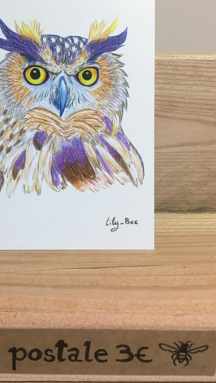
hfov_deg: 29.4
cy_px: 168
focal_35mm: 40
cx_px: 62
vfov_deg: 50.4
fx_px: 407
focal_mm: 4.15
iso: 32
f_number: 2.2
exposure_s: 1/33
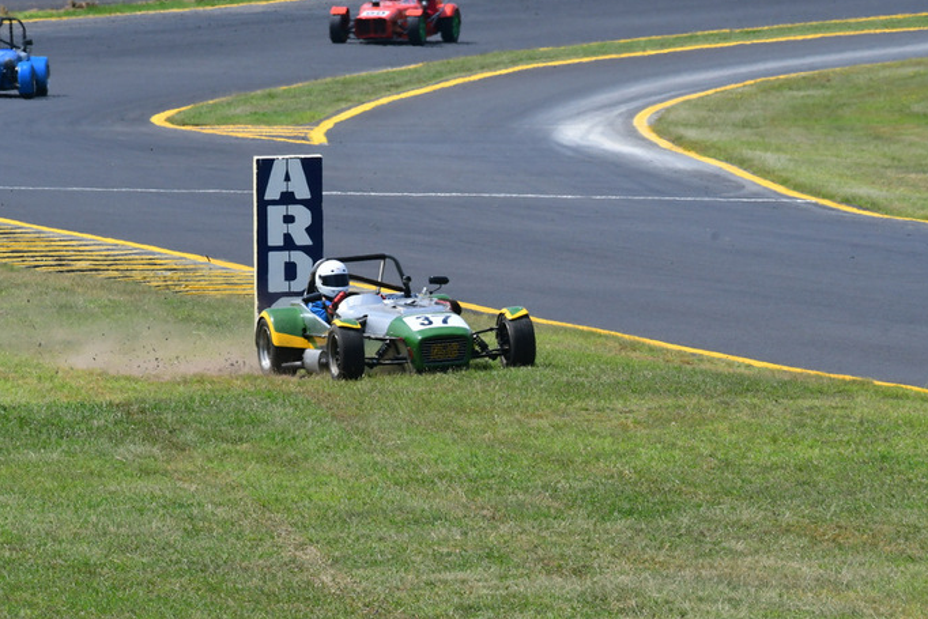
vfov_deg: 1.6
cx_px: 433
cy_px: 257
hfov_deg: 2.3
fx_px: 22688
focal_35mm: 880
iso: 500
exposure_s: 1/640
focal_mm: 500
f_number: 14
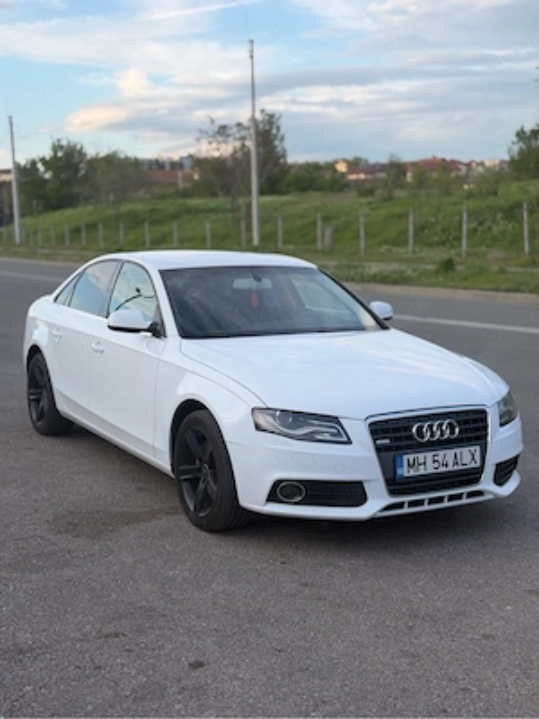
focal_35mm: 48
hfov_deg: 30.3
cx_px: 270
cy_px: 360
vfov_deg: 39.7
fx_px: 997
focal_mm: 6.76
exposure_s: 1/1264
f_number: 1.78
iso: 64
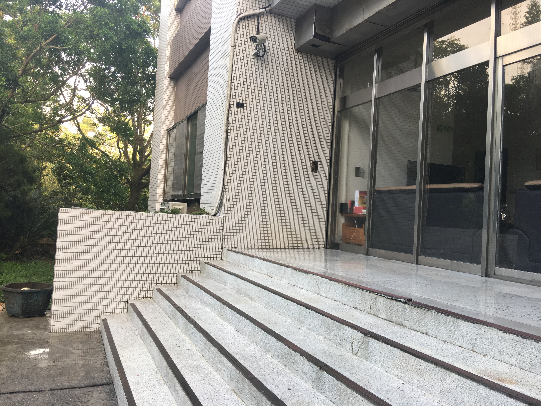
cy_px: 203
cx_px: 270
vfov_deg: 48.2
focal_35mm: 29
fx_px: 453
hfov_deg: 61.7
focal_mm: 4.15
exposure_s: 1/120
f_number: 2.2
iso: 32
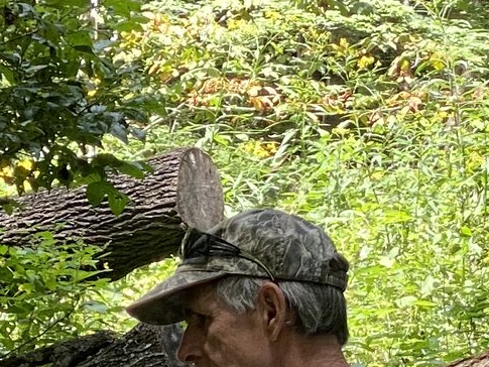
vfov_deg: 5.4
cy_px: 780
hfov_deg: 7.3
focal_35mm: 268
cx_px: -117
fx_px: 3787
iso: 50
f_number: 2
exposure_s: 1/121
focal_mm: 6
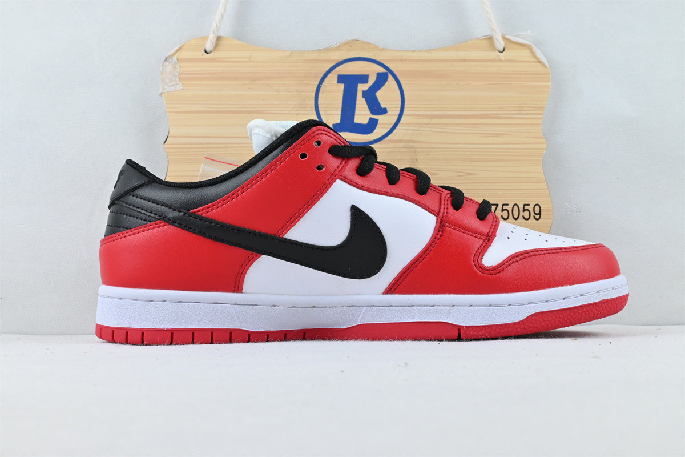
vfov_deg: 30.8
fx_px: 828
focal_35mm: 44
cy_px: 228
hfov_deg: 45.0
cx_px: 342
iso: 1000
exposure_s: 1/125
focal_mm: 29
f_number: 10
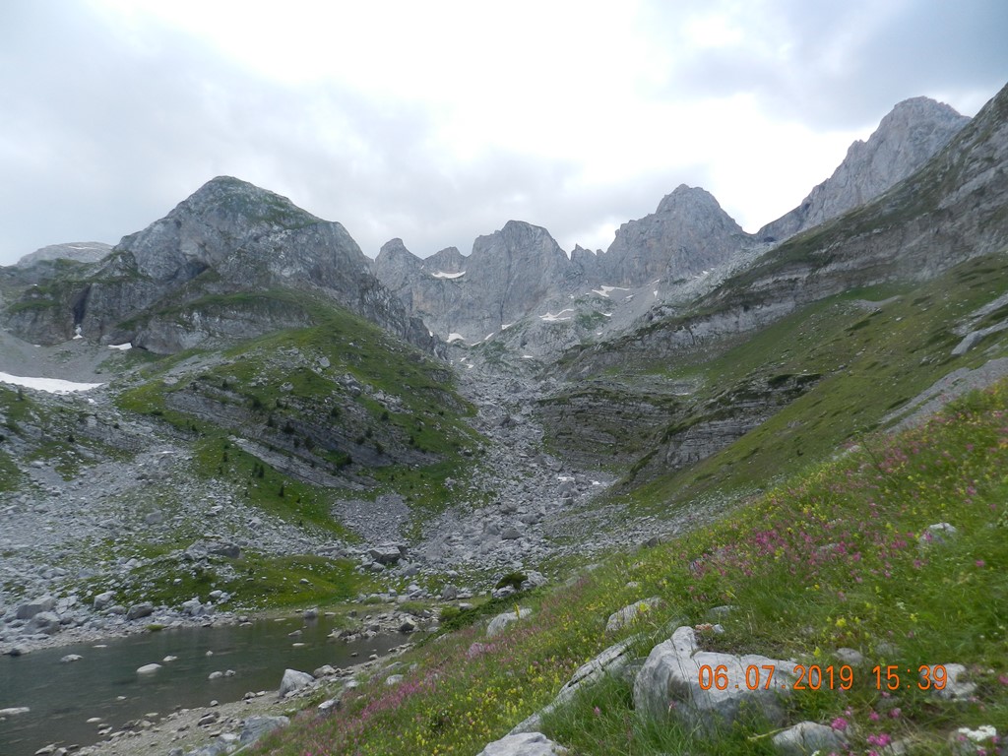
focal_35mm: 23
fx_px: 670
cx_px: 504
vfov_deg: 58.9
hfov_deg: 73.9
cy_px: 378
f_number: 3.4
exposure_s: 1/1000
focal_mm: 4
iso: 160
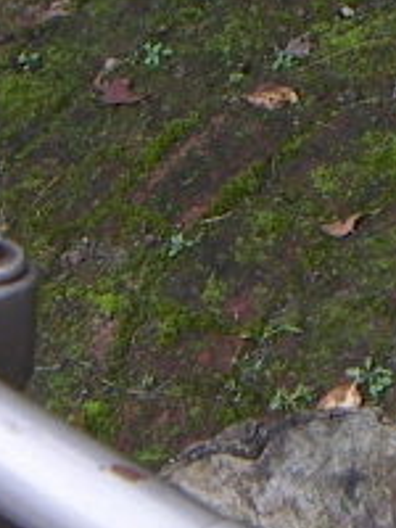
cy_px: 356
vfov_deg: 13.7
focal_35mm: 144
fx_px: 2196
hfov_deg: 10.3
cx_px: 222
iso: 50
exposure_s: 1/100
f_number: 2.8
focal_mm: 4.7
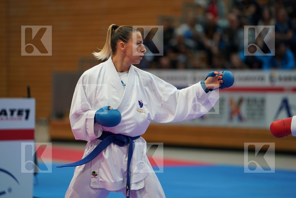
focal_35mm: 187
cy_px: 99
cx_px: 148
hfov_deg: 11.0
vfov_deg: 7.3
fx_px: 1537
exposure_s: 1/1000
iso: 1600
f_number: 2.8
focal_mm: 187
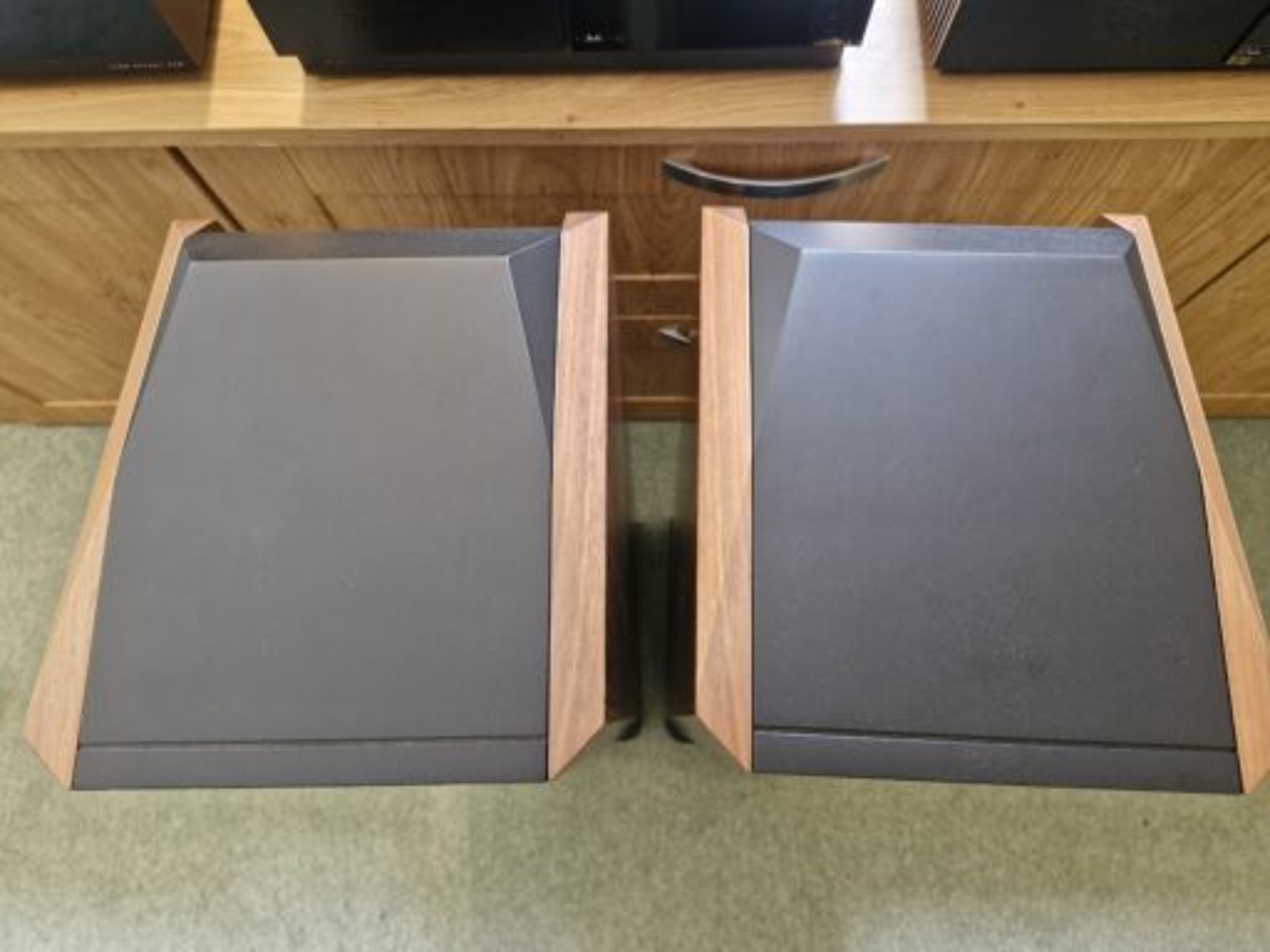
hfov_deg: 73.9
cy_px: 476
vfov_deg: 58.9
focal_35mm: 23
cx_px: 635
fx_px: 844
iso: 640
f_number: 1.8
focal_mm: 5.54
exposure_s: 1/100
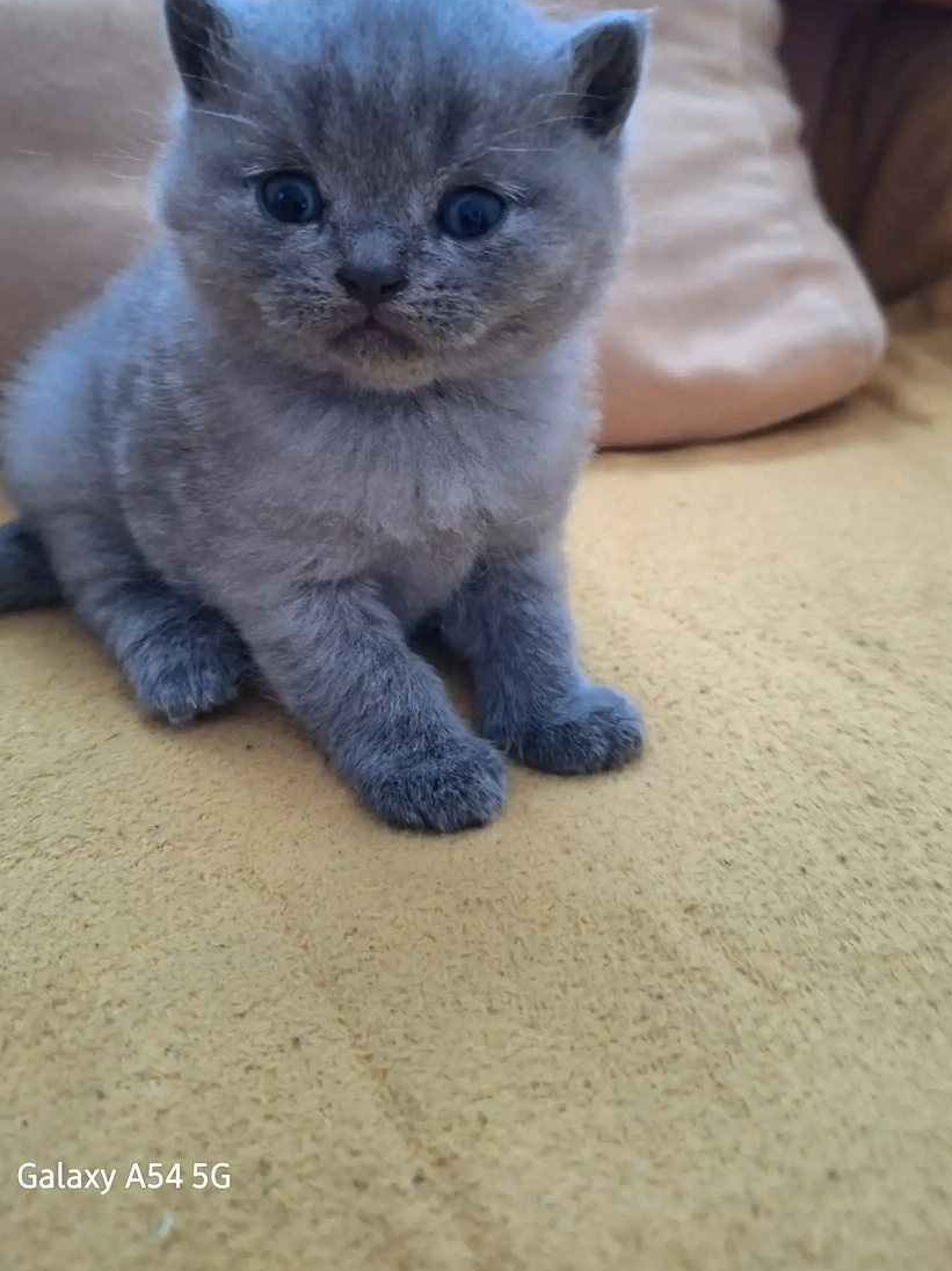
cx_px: 524
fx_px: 1028
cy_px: 502
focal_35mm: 28
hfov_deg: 49.6
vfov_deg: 62.8
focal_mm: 5.54
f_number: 1.8
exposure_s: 1/25
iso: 320
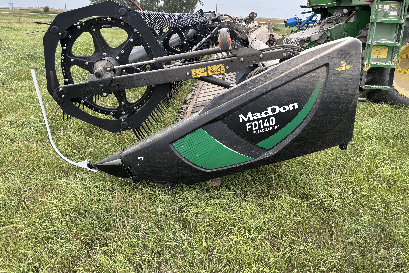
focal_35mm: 28
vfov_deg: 46.3
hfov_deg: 65.5
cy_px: 122
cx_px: 211
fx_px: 318
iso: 50
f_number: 1.6
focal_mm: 5.96
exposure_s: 1/550
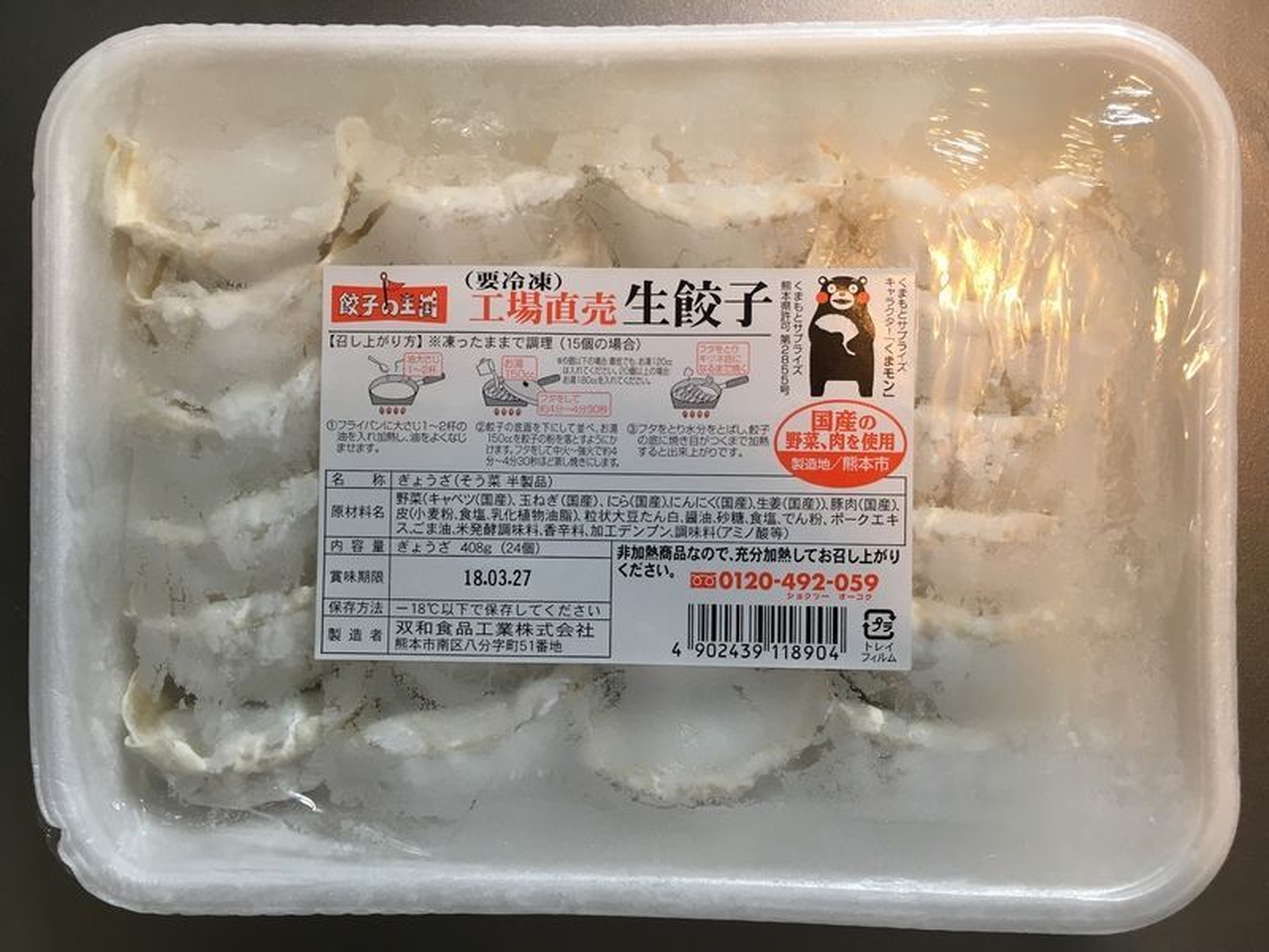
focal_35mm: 29
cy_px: 476
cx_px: 634
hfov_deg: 61.7
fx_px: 1063
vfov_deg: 48.2
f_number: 2.2
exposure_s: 1/30
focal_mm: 4.15
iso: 50
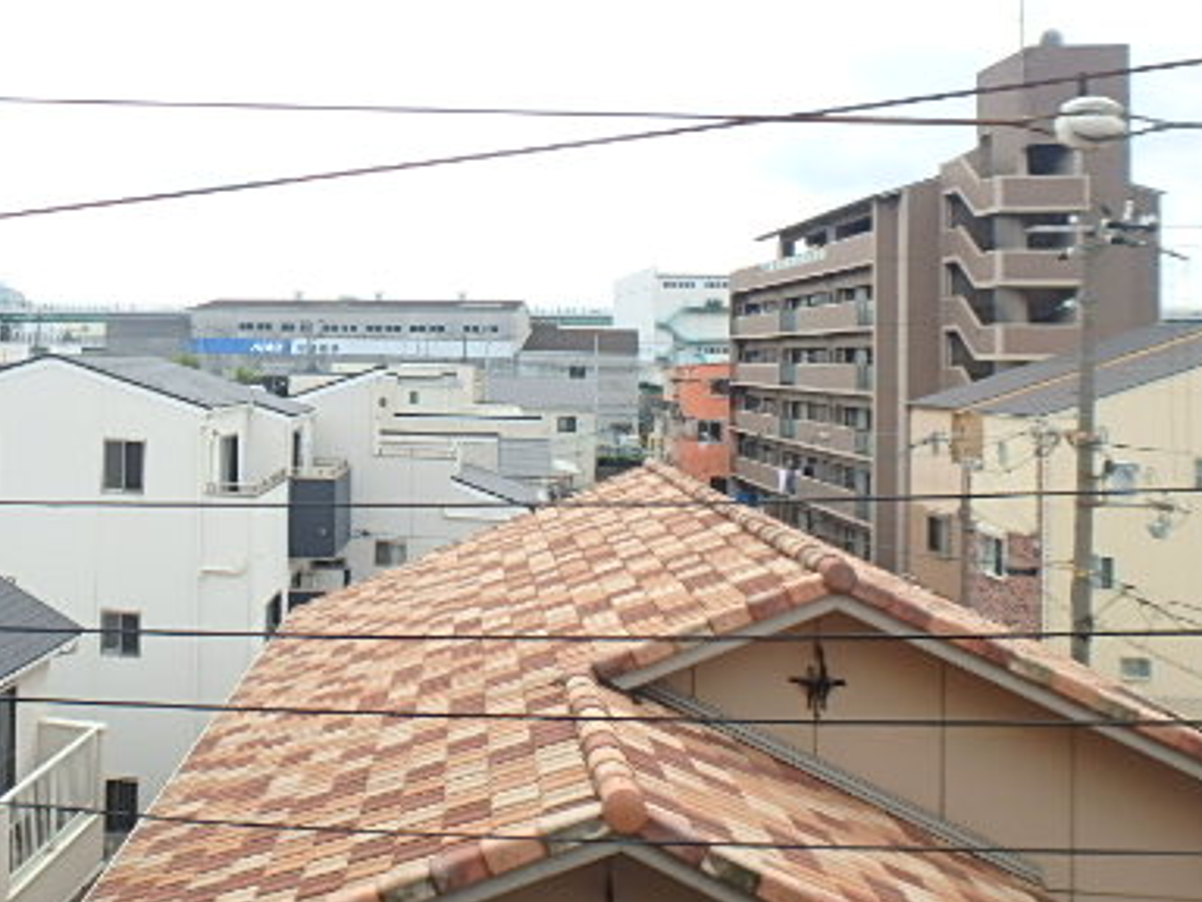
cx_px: 247
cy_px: 345
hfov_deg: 49.7
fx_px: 1215
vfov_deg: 40.4
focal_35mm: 35
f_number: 3.5
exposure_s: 1/640
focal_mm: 3.7
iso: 125
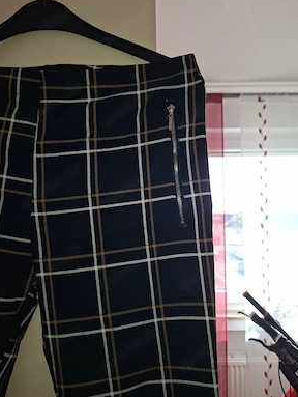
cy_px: 197
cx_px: 152
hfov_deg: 56.9
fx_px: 275
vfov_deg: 71.5
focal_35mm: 24
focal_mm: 5.54
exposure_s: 1/217
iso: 50
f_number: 1.8
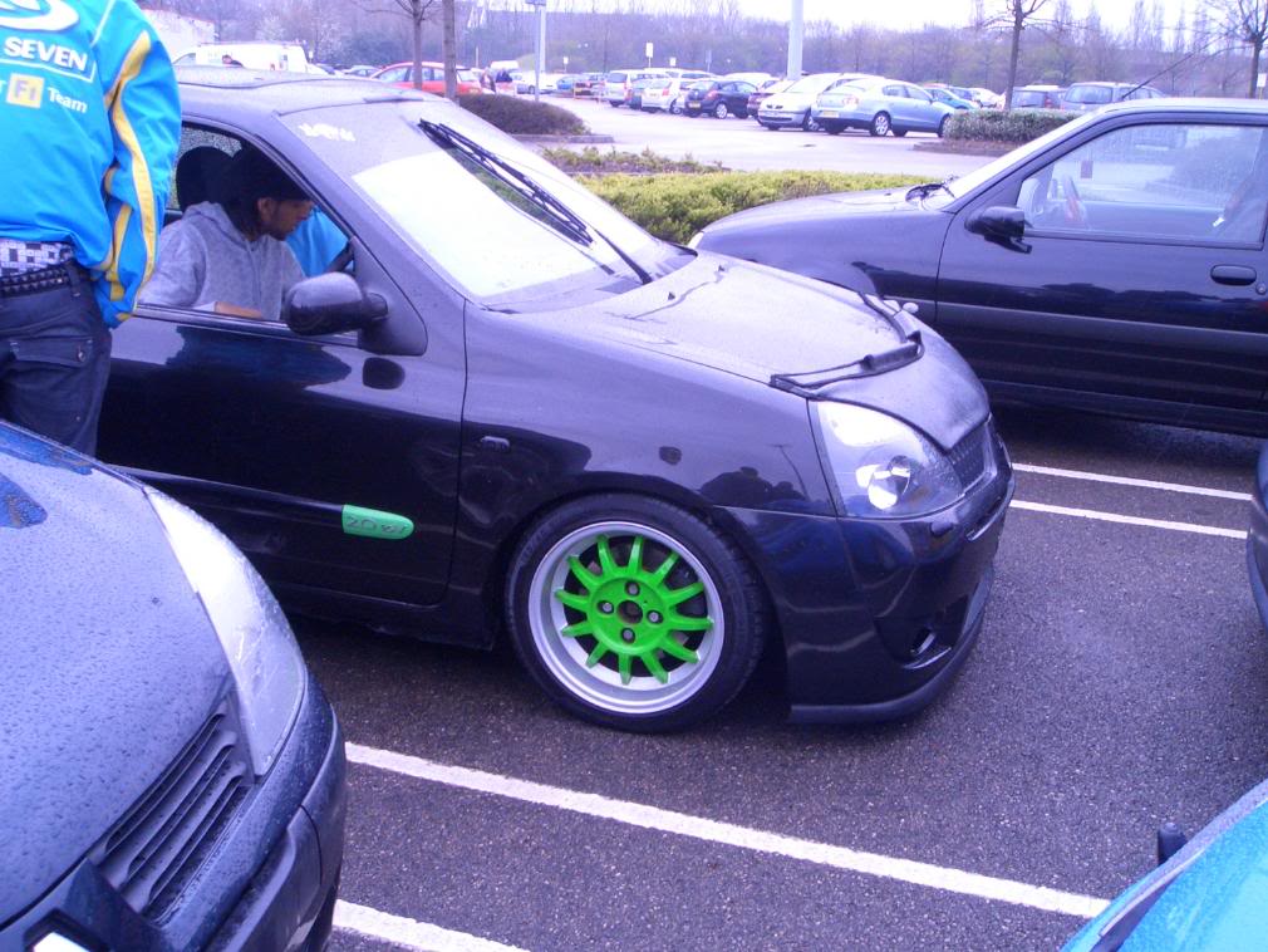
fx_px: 1319
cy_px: 476
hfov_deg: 51.3
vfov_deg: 39.7
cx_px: 634
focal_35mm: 36
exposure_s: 1/80
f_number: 4
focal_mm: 4.8
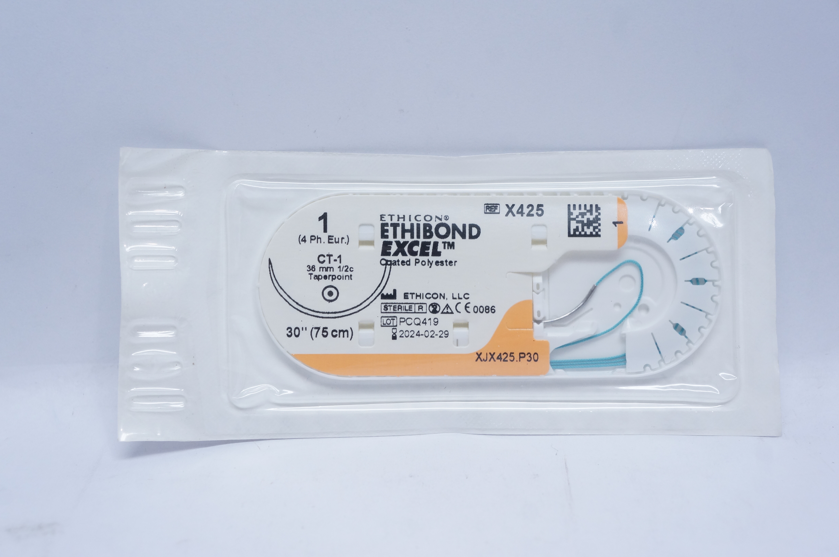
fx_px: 1117
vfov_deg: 28.0
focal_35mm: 48
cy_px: 278
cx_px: 420
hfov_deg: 41.2
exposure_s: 1/60
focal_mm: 32
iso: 800
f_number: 7.1
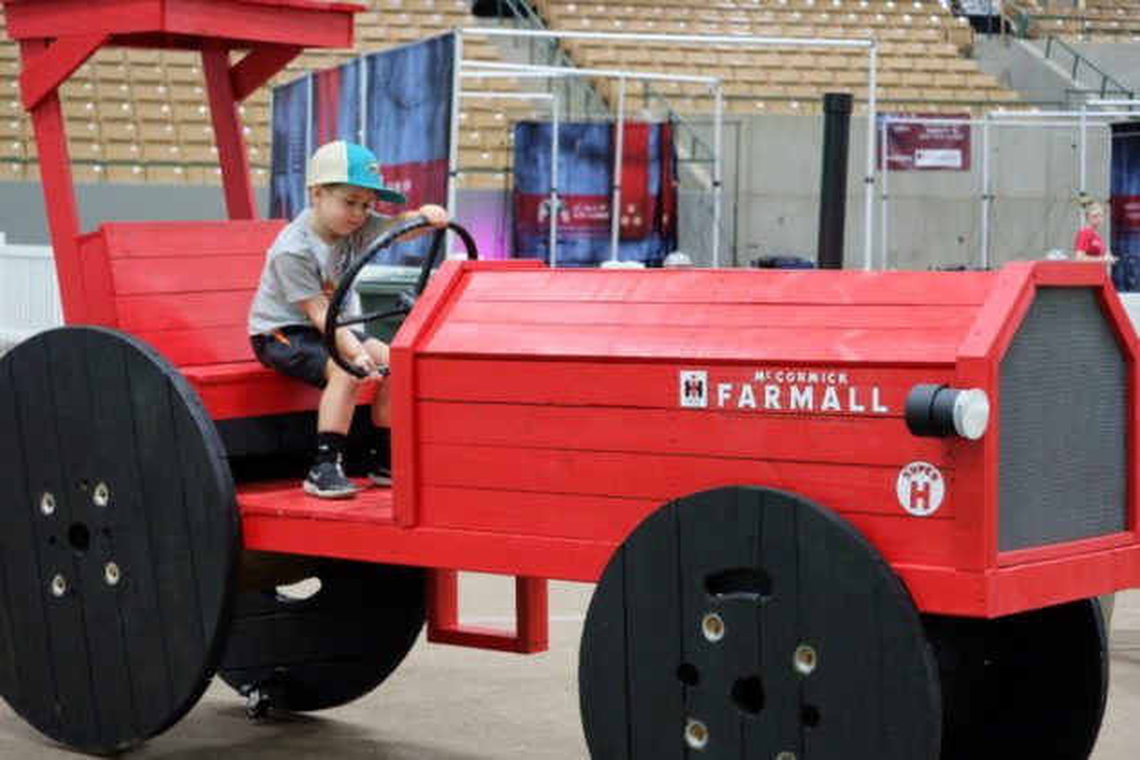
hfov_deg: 27.0
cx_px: 570
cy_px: 380
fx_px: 2375
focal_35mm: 75
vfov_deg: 18.2
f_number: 4.5
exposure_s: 1/42
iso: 3200
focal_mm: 50
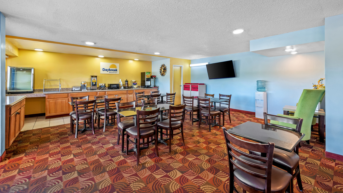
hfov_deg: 103.0
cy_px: 84
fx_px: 136
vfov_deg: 70.2
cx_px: 174
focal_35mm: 15
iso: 400
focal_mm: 14
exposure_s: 1/4
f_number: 9
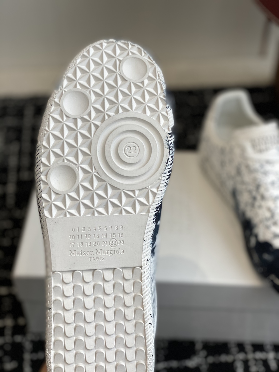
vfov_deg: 36.8
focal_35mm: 52
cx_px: 140
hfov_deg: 28.0
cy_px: 186
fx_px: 559
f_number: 2
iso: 20
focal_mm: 6
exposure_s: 1/123
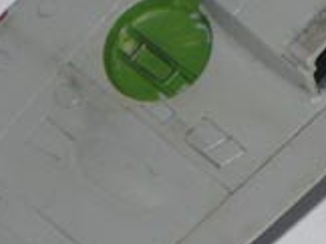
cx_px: 442
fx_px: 7015
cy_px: -70
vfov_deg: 2.0
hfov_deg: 2.7
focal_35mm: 746
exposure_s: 1/30
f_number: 3.7
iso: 100
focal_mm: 19.4
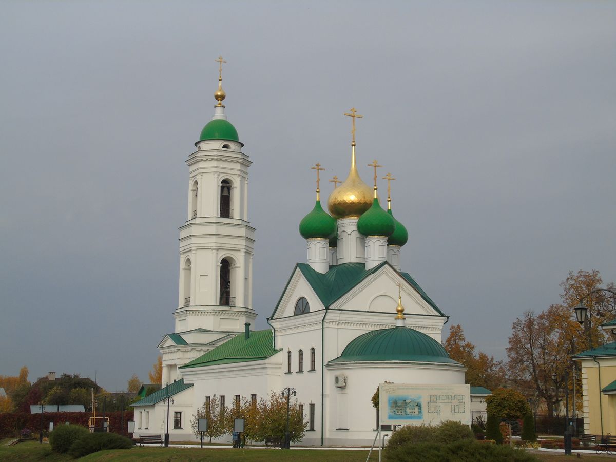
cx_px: 308
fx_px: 1103
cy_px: 231
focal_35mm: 62
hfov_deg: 31.2
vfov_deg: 23.7
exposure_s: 1/640
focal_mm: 11
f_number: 4.5
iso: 80
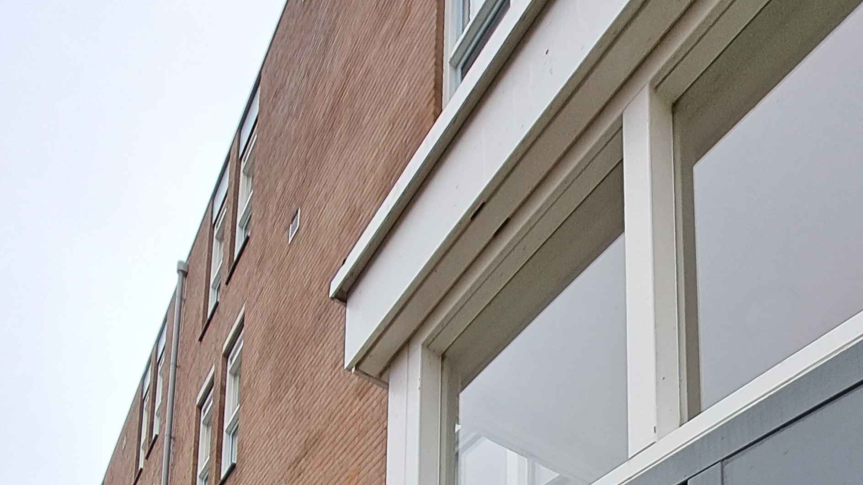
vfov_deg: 23.8
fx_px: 686
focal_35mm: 30
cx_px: 499
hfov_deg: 63.9
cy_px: 829
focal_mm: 1.74
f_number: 2.2
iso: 50
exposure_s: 1/50
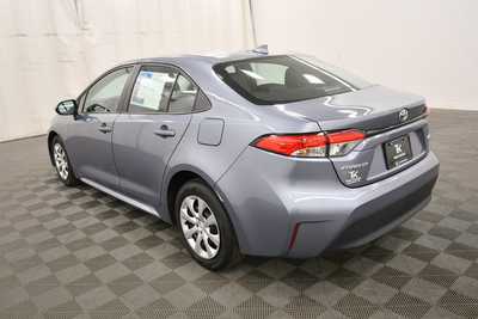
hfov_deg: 61.9
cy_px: 160
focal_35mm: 30
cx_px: 239
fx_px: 398
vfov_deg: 43.6
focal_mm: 20
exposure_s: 1/125
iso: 1000
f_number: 5.6
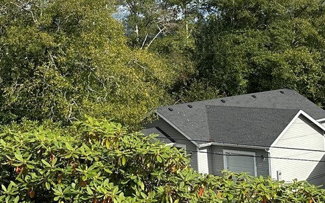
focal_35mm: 84
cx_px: 132
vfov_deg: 15.3
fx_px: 744
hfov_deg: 24.6
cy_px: 11
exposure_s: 1/6211
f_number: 1.78
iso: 80
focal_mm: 6.86
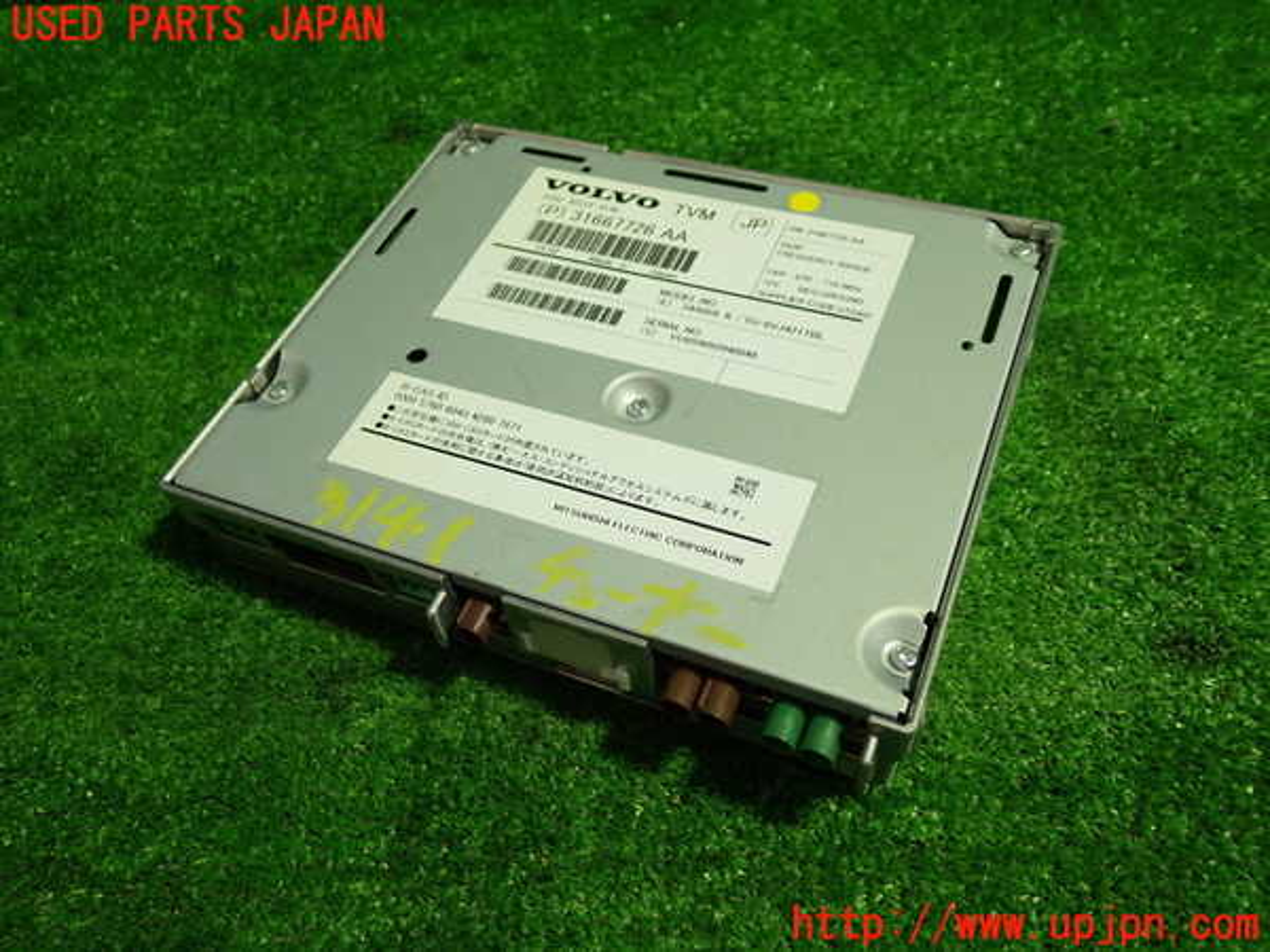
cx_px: 635
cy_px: 476
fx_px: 1101
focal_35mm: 30
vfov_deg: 46.8
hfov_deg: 60.0
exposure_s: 1/50
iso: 200
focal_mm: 5.4
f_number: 2.3
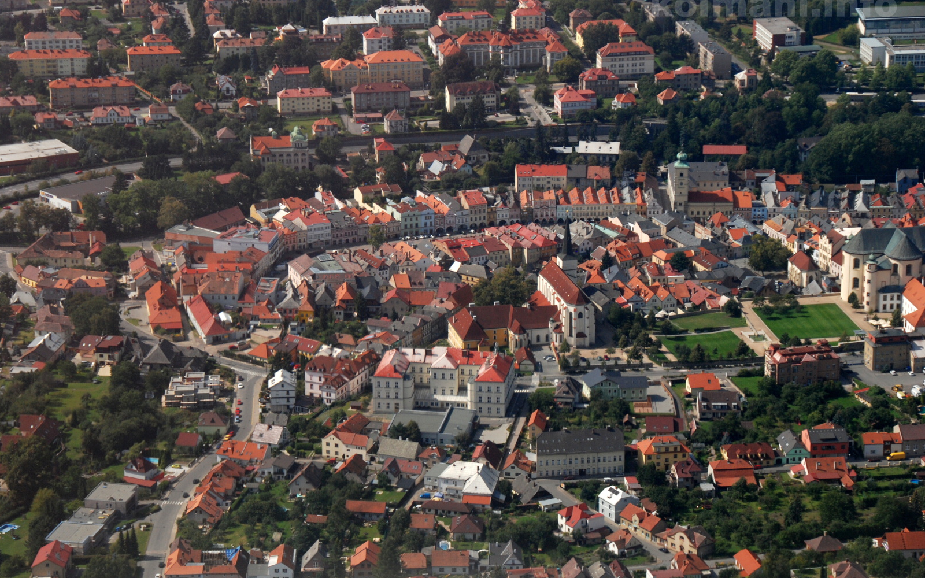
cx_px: 460
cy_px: 284
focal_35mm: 108
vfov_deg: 12.1
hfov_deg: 19.3
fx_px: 2723
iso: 320
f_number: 11
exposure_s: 1/1000
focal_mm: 70
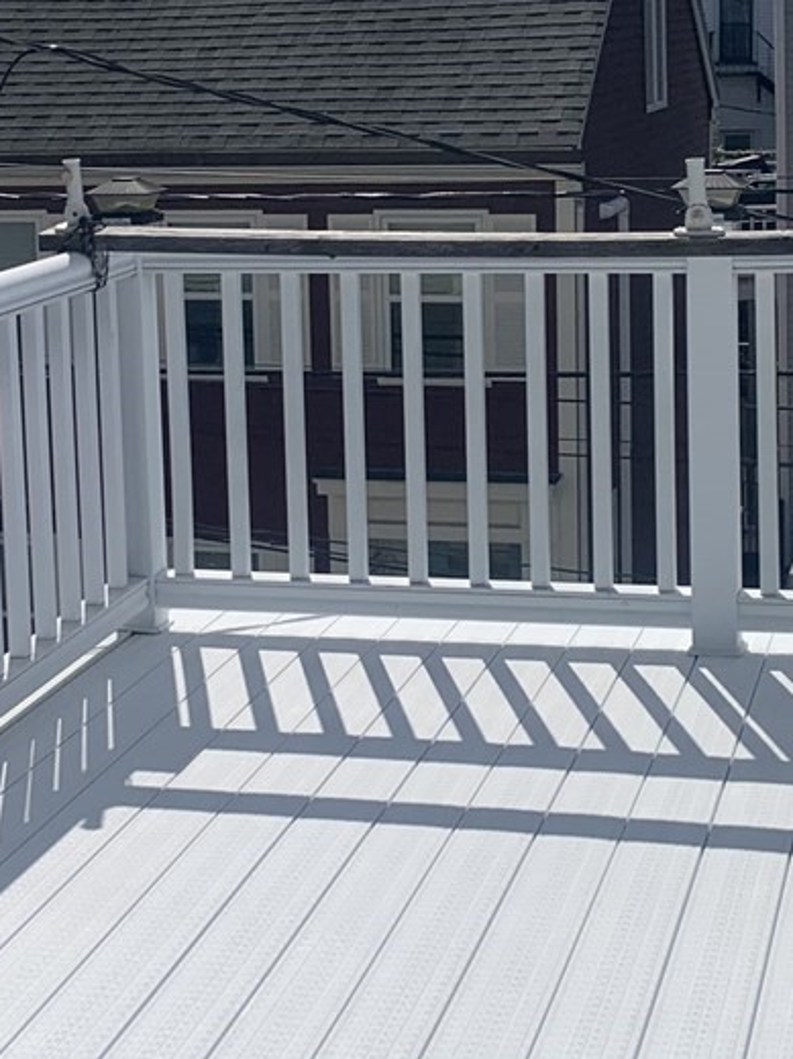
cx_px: 336
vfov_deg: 25.2
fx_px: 2353
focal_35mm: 77
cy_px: 326
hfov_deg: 19.1
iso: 25
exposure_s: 1/8696
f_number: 1.8
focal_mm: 4.25
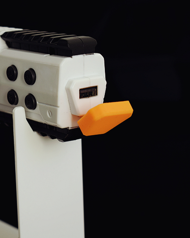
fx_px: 717
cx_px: 19
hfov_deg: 14.9
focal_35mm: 102
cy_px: 119
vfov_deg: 18.8
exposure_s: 1/20
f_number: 5.3
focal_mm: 48
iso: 100
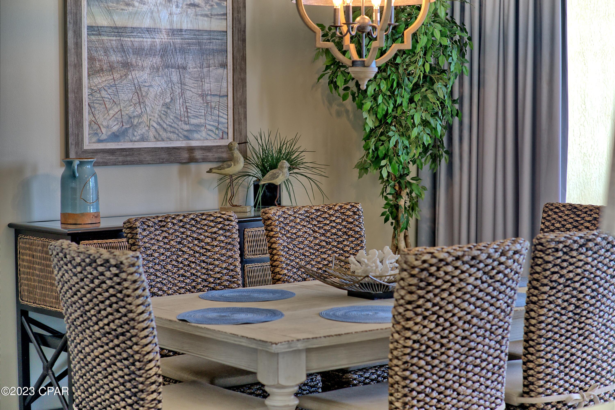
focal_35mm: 85
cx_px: 308
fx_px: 1452
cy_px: 205
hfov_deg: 23.9
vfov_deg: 16.1
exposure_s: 1/200
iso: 1000
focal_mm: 85
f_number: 4
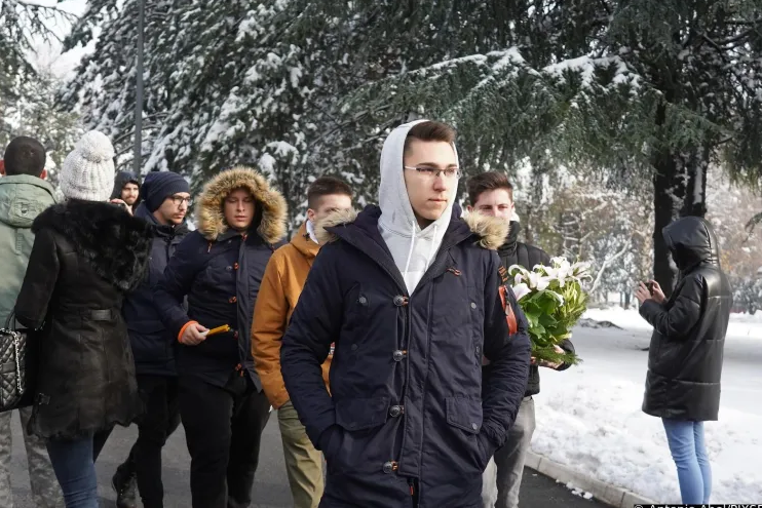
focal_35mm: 43
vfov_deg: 31.2
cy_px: 255
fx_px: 910
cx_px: 388
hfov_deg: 45.4
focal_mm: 28
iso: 2000
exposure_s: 1/3200
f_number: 4
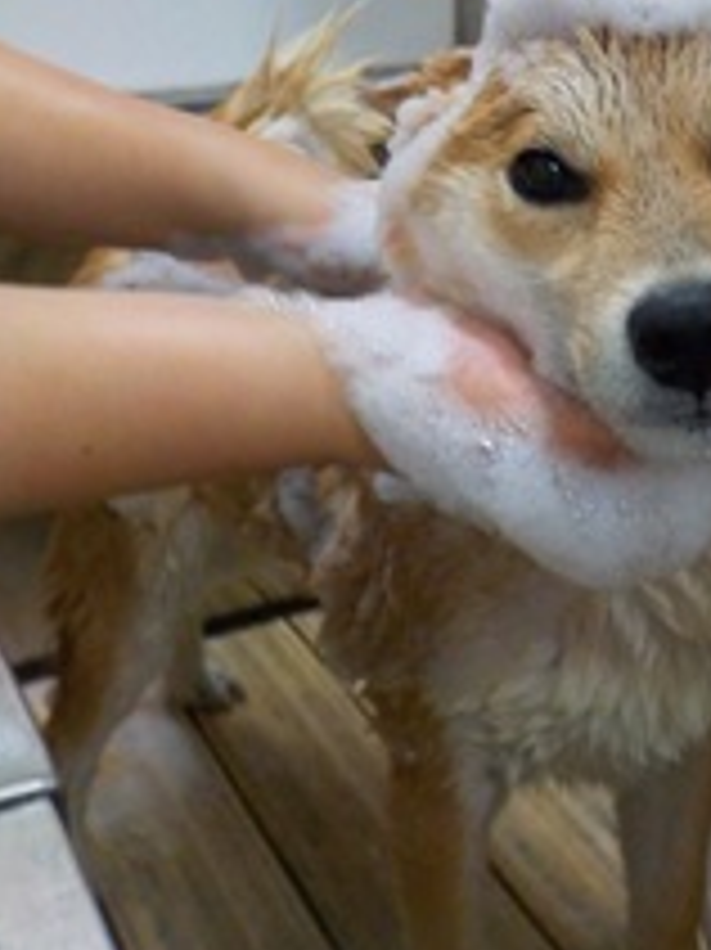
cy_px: 176
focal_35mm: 57
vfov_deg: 32.8
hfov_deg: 25.2
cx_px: 562
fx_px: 1563
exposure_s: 1/30
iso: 280
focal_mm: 4.1
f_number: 3.3
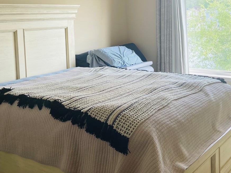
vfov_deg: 30.9
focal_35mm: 46
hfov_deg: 41.2
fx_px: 307
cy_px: 40
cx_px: 114
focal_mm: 5.1
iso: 40
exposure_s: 1/120
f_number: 1.6
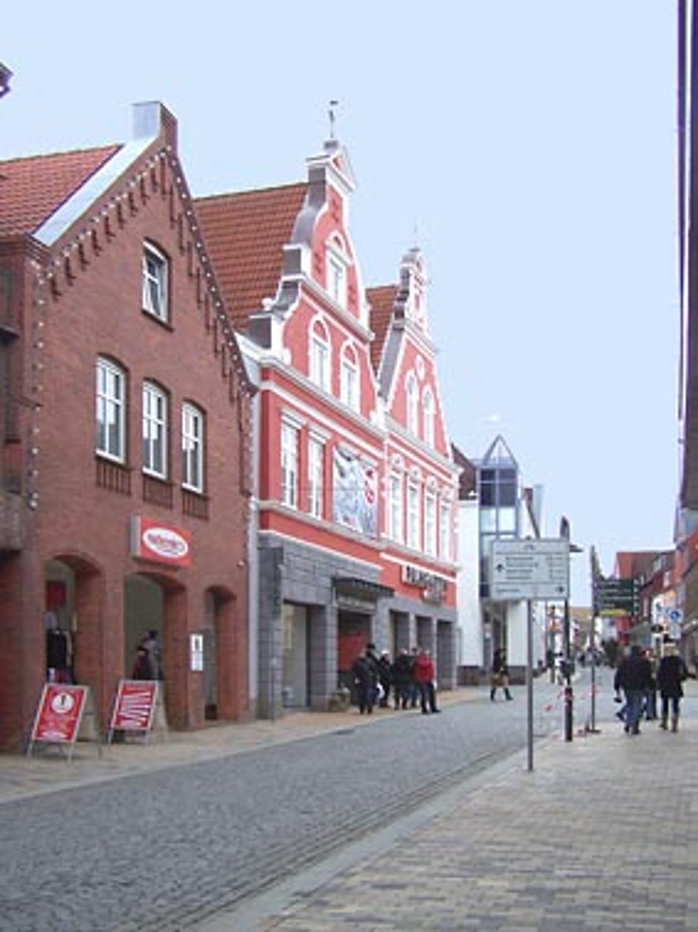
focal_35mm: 38
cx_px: 349
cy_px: 466
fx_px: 1023
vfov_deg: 49.0
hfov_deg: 37.7
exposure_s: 1/320
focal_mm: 6.3
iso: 64
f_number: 2.8
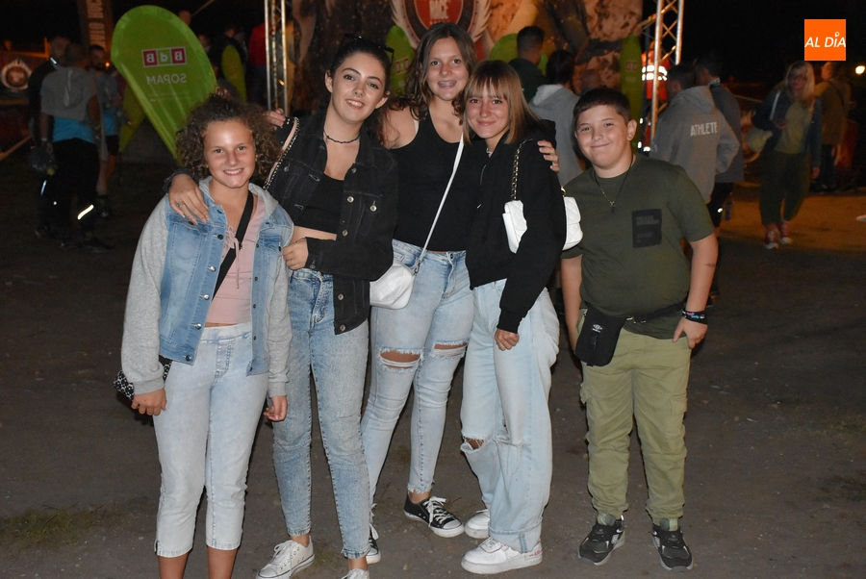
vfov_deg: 28.1
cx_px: 433
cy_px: 290
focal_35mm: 48
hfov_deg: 41.1
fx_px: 1156
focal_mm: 32
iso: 6400
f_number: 4
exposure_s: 1/60
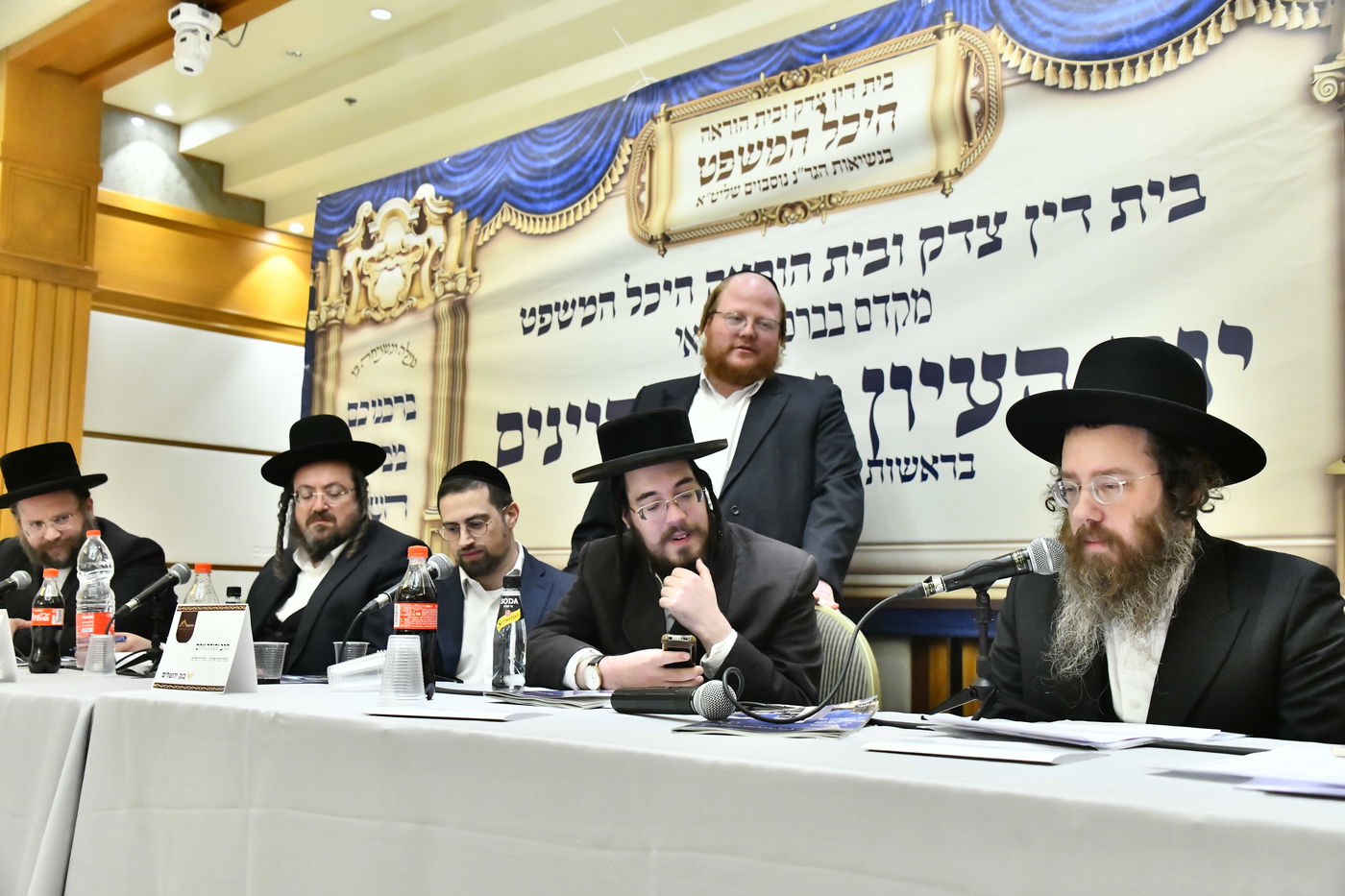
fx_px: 1419
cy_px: 448
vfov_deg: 35.0
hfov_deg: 50.7
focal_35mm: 38
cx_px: 672
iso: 5000
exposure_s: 1/60
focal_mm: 38
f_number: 5.6
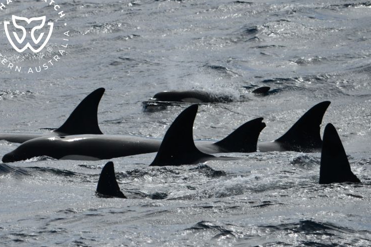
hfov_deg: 5.3
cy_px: 124
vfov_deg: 3.5
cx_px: 186
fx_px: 3999
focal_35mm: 388
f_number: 6
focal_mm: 360
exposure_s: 1/8000
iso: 500
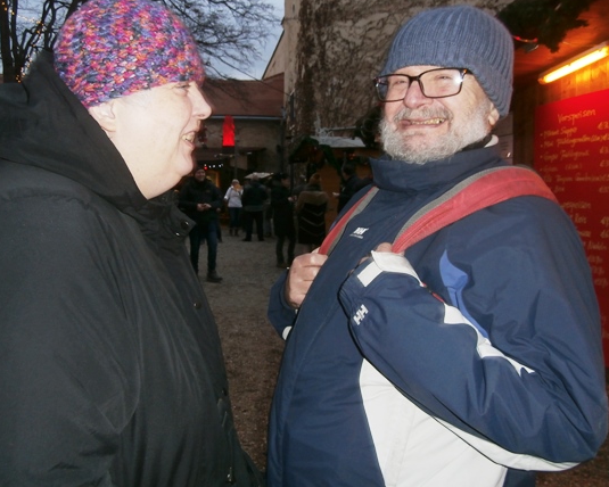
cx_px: 280
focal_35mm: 28
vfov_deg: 51.4
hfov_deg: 62.1
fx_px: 505
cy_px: 215
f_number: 3
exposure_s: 1/30
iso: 100
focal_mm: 4.2
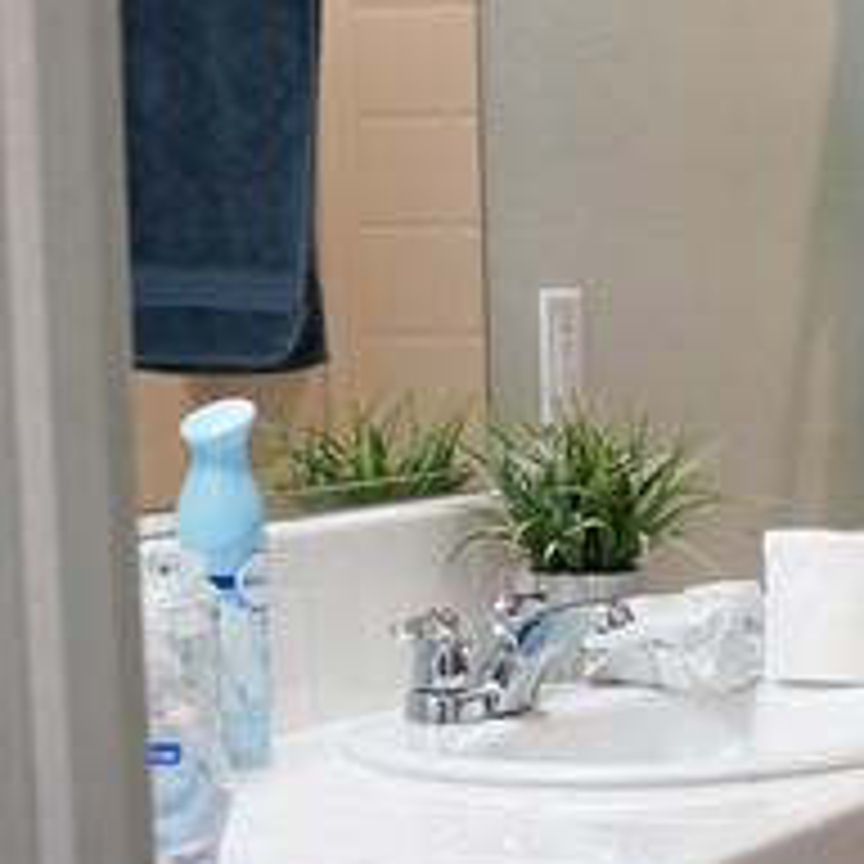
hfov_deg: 14.0
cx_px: 1377
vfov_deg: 14.9
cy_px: 848
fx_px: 3247
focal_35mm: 115
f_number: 5
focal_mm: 24
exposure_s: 1/100
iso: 1250
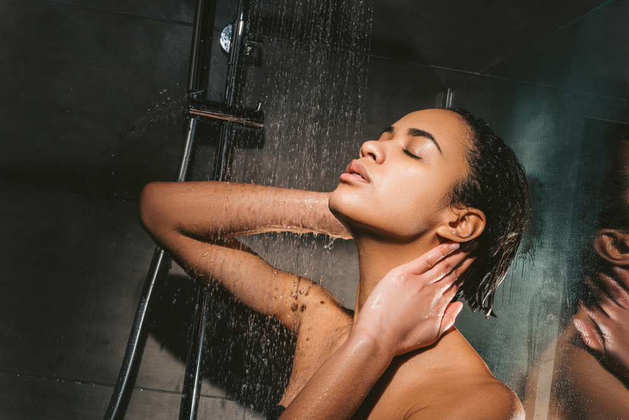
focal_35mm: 50
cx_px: 314
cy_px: 210
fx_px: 874
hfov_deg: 39.6
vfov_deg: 27.0
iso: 80
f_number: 16
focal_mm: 50
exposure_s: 1/200
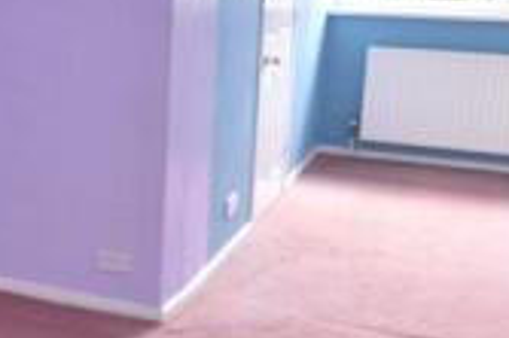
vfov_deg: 22.9
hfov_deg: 32.8
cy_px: 206
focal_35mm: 59
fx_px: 833
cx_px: 84
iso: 100
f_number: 3.5
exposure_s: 1/30
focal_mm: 10
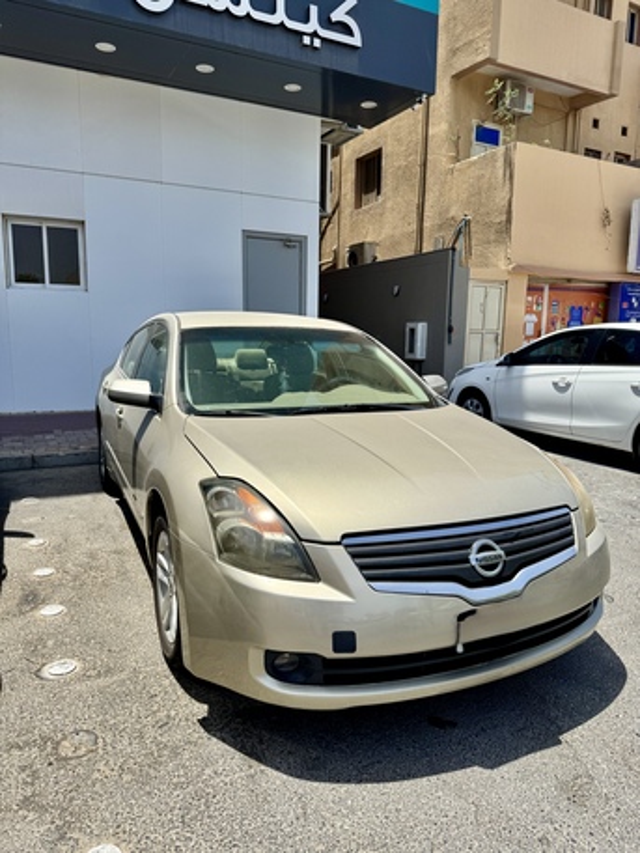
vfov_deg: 71.6
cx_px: 320
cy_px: 426
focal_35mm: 24
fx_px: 591
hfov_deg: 56.8
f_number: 1.78
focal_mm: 6.76
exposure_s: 1/5348
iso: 80
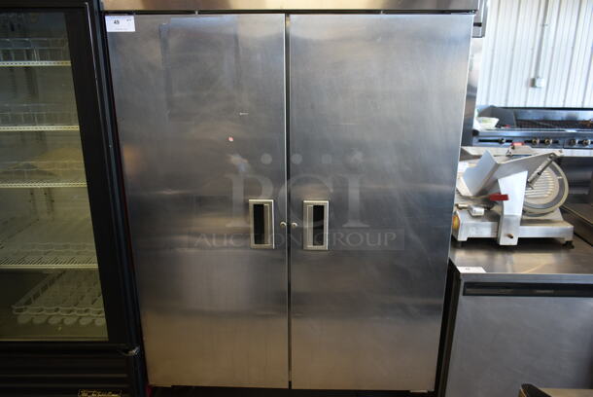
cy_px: 198
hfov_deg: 67.3
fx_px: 445
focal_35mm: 27
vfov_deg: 48.0
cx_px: 296
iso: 360
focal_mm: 18
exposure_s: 1/30
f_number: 3.5
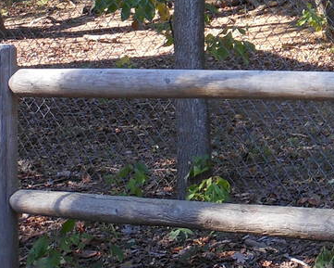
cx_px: 441
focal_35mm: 121
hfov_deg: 15.1
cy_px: -66
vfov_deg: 12.4
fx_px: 1196
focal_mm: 5
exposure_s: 1/50
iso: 80
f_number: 3.7
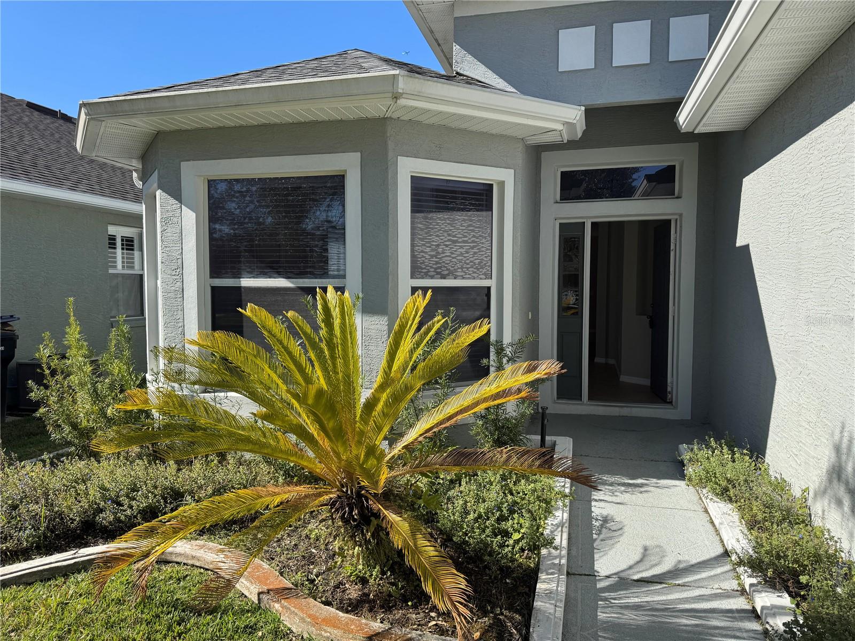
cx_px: 428
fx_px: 593
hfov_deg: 71.6
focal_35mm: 24
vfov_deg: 56.8
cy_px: 320
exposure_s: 1/2415
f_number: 1.78
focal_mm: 6.76
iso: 80
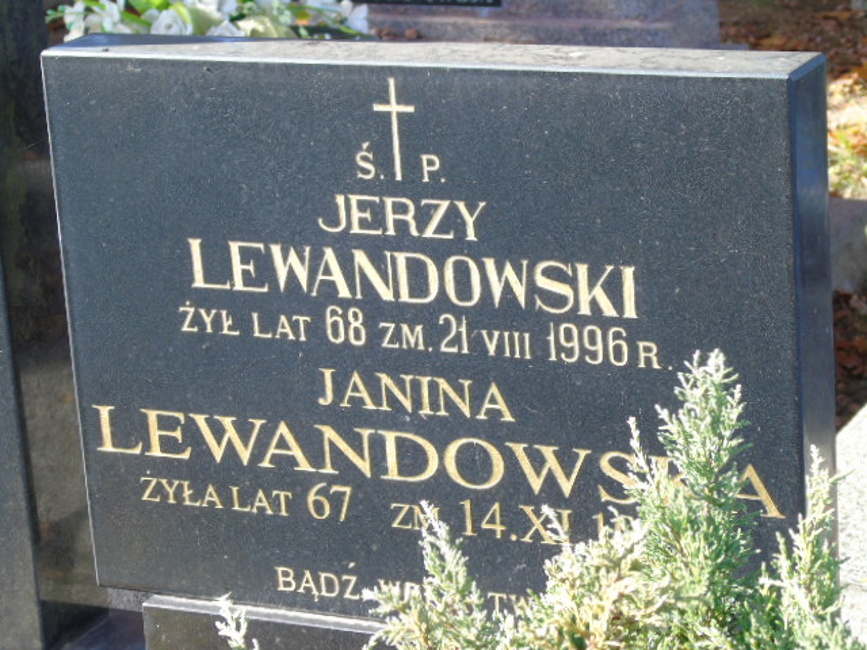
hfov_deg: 18.2
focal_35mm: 108
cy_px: 325
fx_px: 2705
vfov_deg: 13.7
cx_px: 434
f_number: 4.4
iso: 80
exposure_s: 1/60
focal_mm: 19
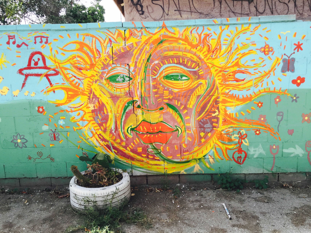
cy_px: 116
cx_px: 156
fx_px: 261
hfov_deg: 61.7
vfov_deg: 48.2
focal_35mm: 29
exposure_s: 1/791
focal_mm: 4.15
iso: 32
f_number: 2.2
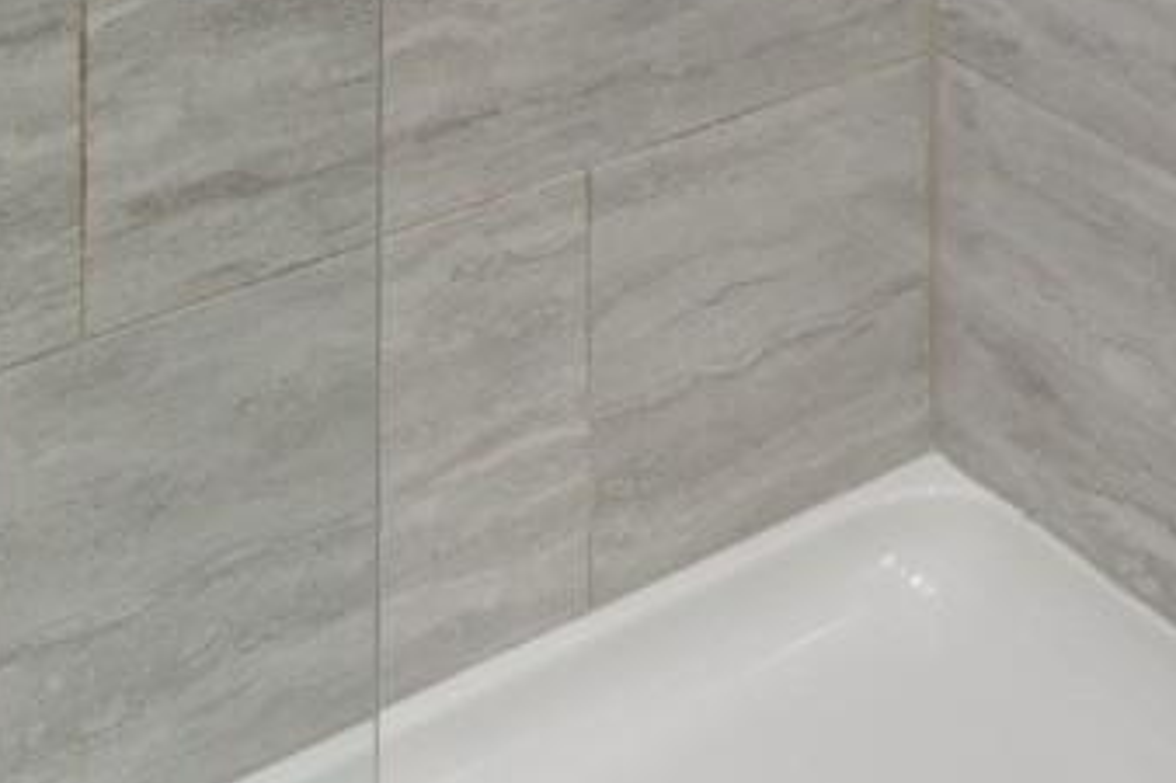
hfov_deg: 24.4
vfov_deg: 13.8
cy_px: -1068
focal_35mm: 72
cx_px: 1548
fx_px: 2351
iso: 100
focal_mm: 10
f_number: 4.5
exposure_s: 1/4
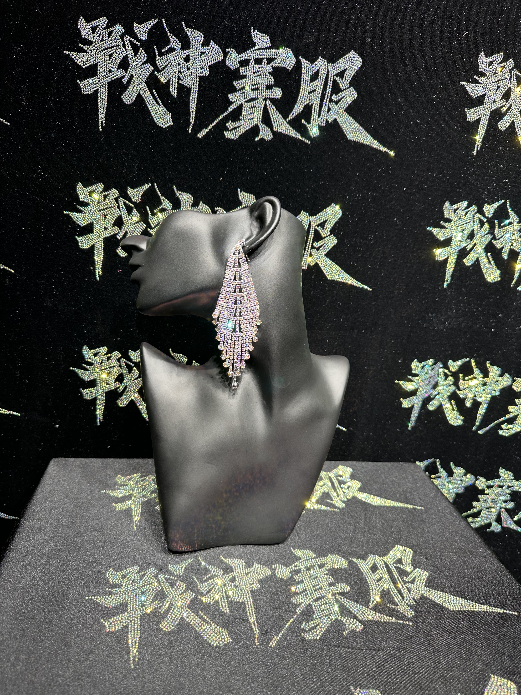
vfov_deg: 71.6
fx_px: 482
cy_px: 348
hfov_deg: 56.8
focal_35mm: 24
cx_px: 260
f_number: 1.78
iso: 80
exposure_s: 1/100
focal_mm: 6.86
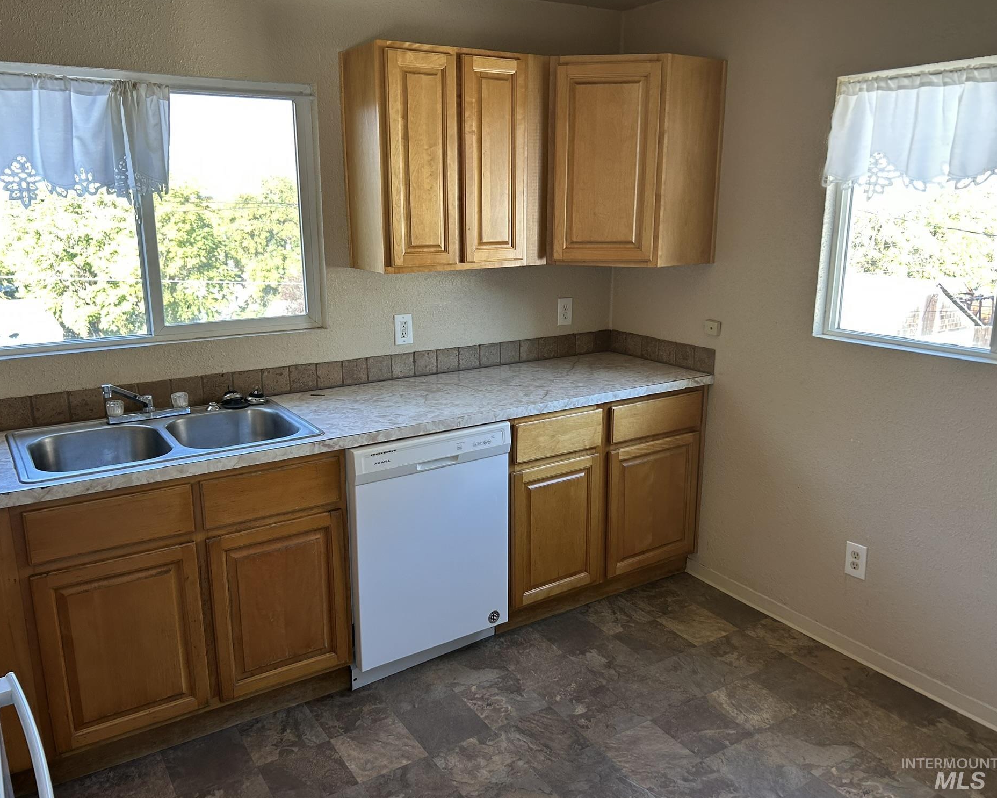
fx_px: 826
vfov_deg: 51.5
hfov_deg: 62.2
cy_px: 407
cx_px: 475
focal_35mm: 28
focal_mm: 5.7
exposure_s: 1/121
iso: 100
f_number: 1.5
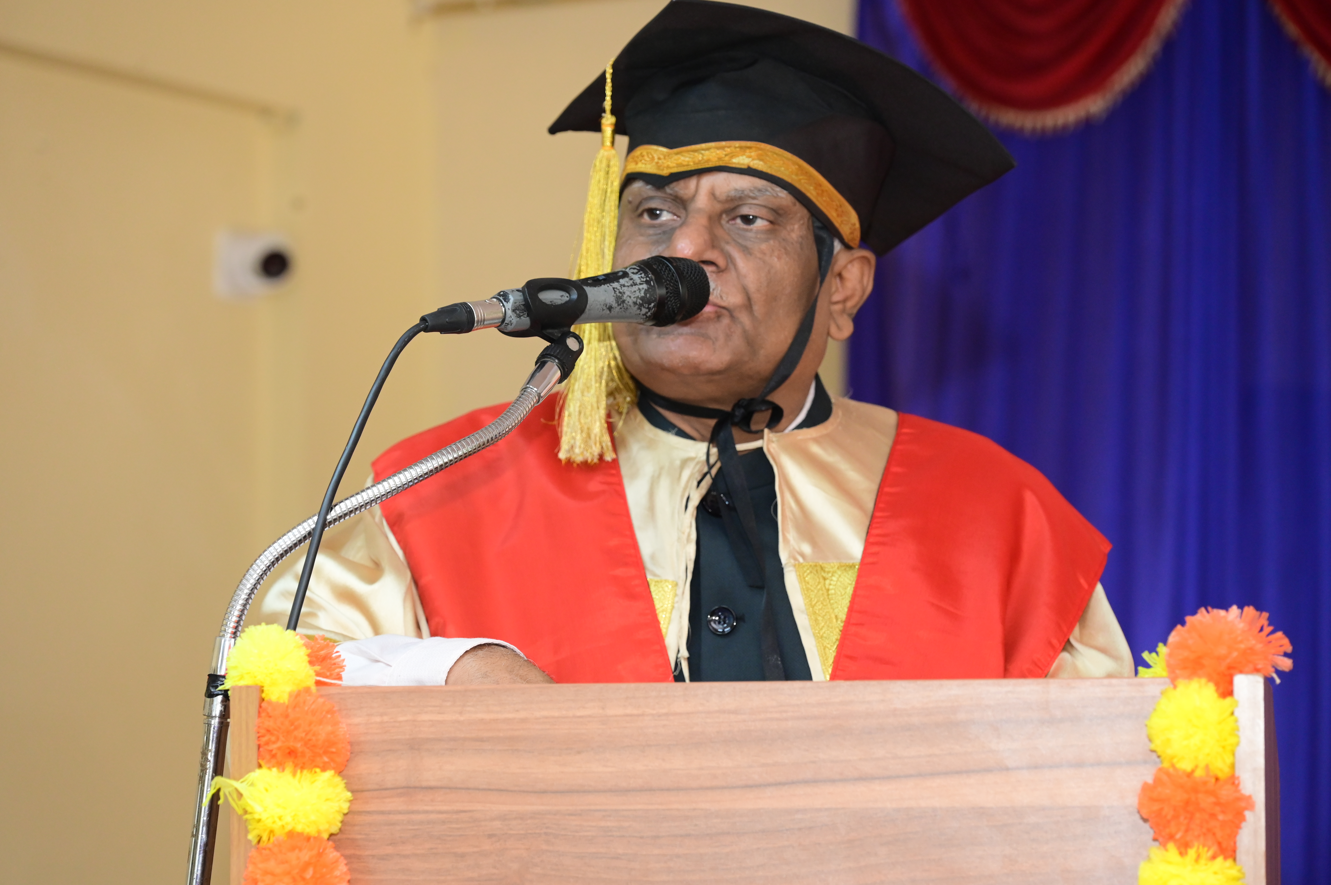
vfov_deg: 11.9
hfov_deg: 17.8
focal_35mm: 115
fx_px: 4249
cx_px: 666
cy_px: 442
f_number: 5.6
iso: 3200
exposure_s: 1/125
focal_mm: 115
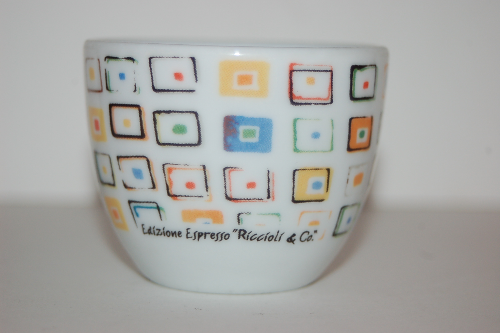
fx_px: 1561
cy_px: 166
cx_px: 250
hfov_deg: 18.2
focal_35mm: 112
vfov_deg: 12.2
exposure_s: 1/60
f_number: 5.6
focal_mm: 75
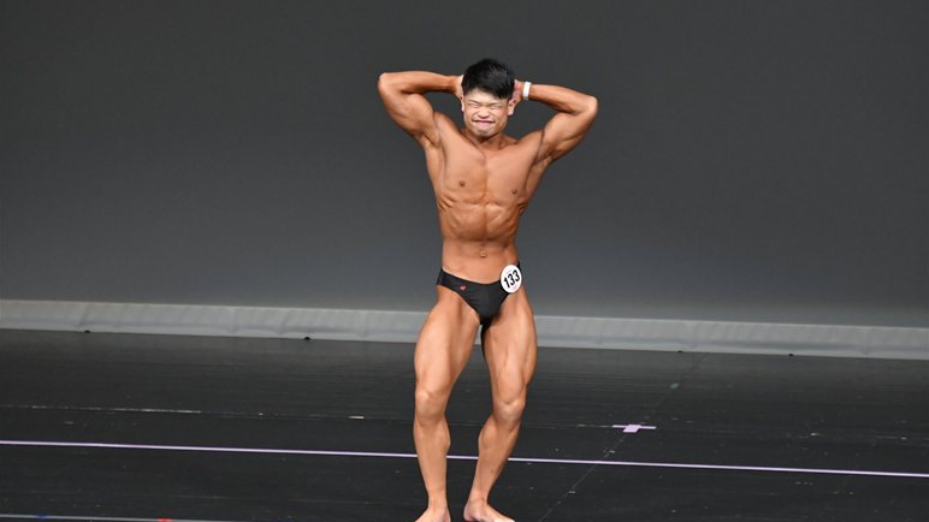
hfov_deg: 6.5
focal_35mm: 331
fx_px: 8153
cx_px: 465
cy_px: 297
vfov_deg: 3.7
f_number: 5.6
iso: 4000
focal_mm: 210
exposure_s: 1/400
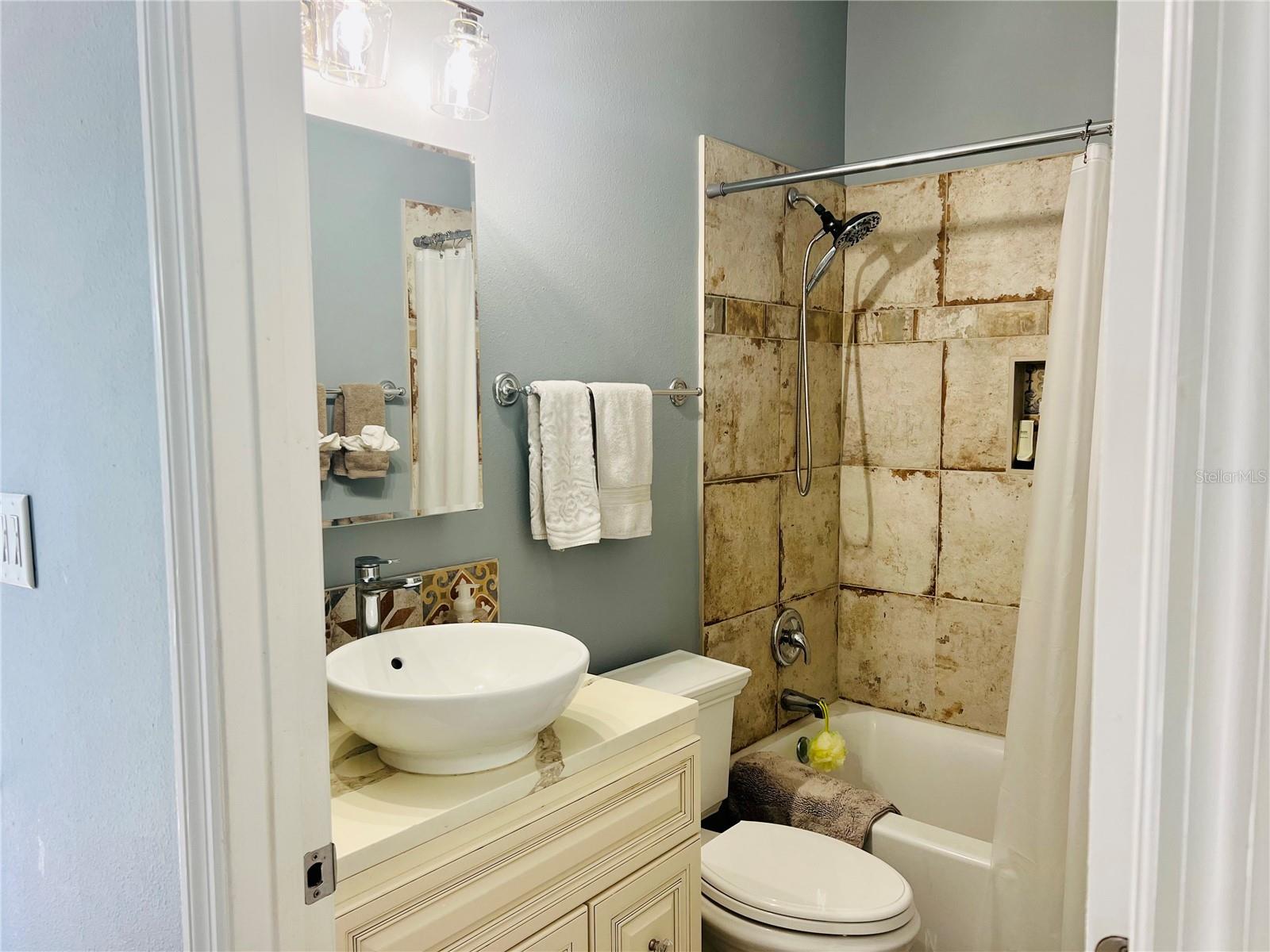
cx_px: 635
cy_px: 476
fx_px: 954
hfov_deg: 67.3
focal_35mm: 26
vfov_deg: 53.1
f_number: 1.5
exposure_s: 1/60
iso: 64
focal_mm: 5.7
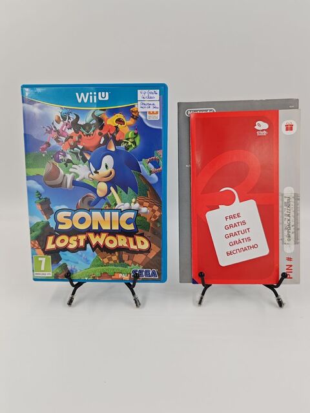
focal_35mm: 27
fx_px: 322
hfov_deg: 51.4
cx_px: 155
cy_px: 206
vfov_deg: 65.3
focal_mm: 6.12
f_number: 1.9
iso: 500
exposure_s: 1/120
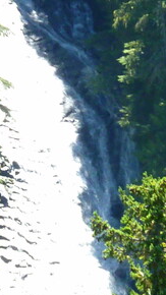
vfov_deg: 2.9
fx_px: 5919
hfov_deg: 1.6
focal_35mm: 756
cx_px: 61
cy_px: 98
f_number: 5.7
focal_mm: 28.3
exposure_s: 1/100
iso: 200
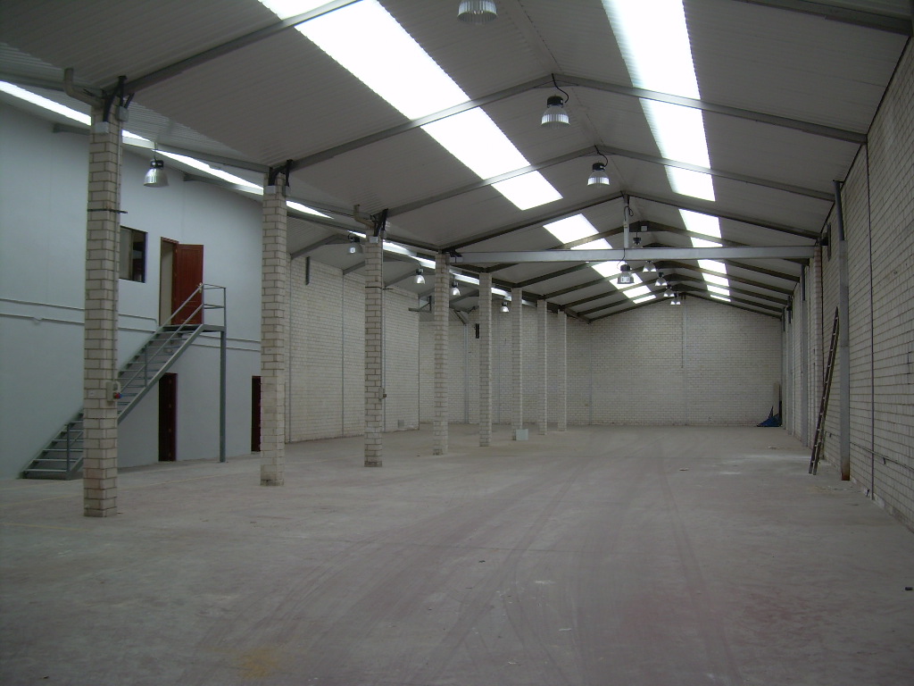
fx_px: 1003
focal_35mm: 38
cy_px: 343
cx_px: 457
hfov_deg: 49.0
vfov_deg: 37.7
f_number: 2.8
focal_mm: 6.3
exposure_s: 1/46.2
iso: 50
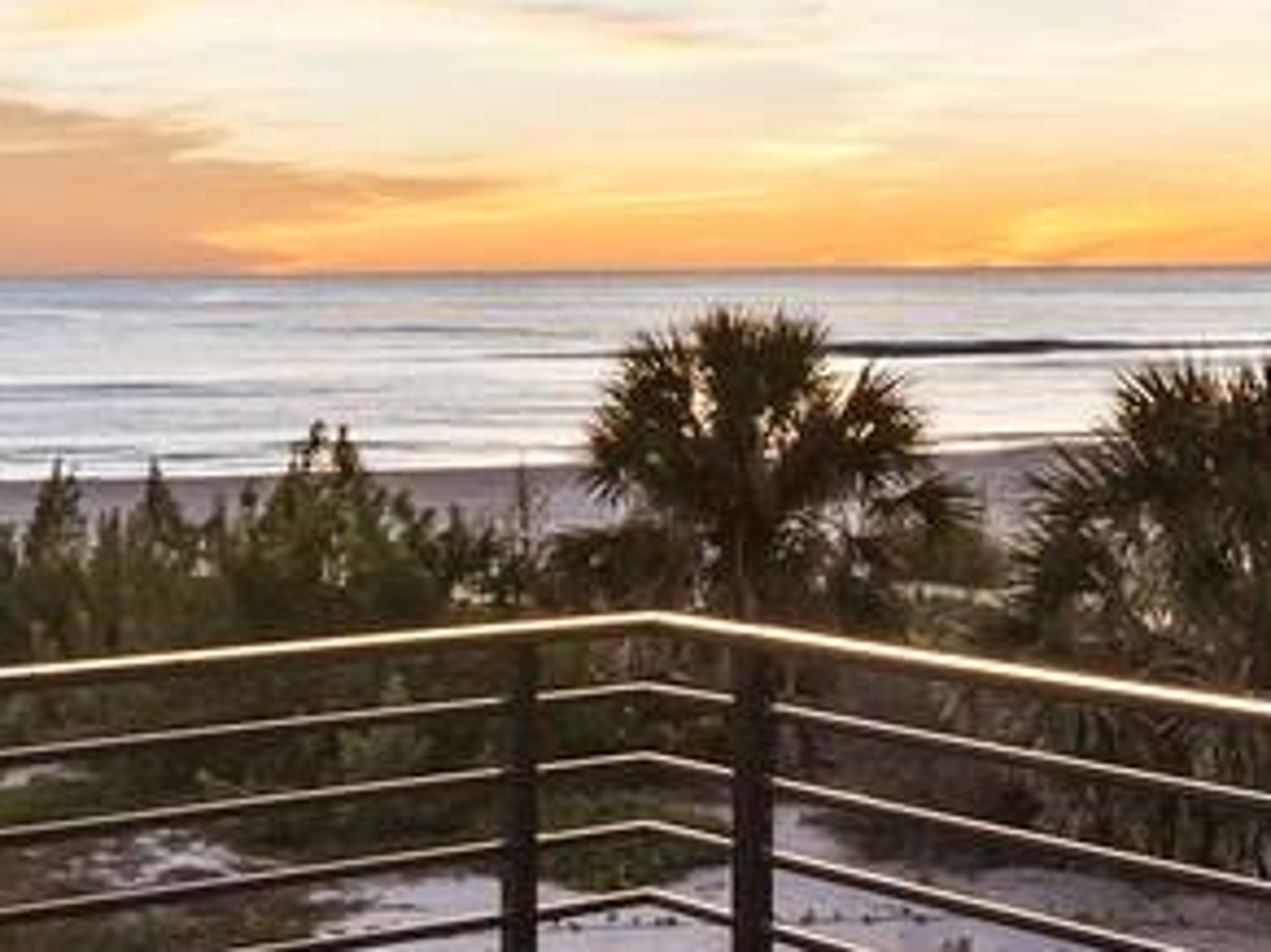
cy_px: 437
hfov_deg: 25.2
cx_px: 411
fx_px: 2826
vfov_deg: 19.1
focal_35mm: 77
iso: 400
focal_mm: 7
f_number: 11
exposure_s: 1/13
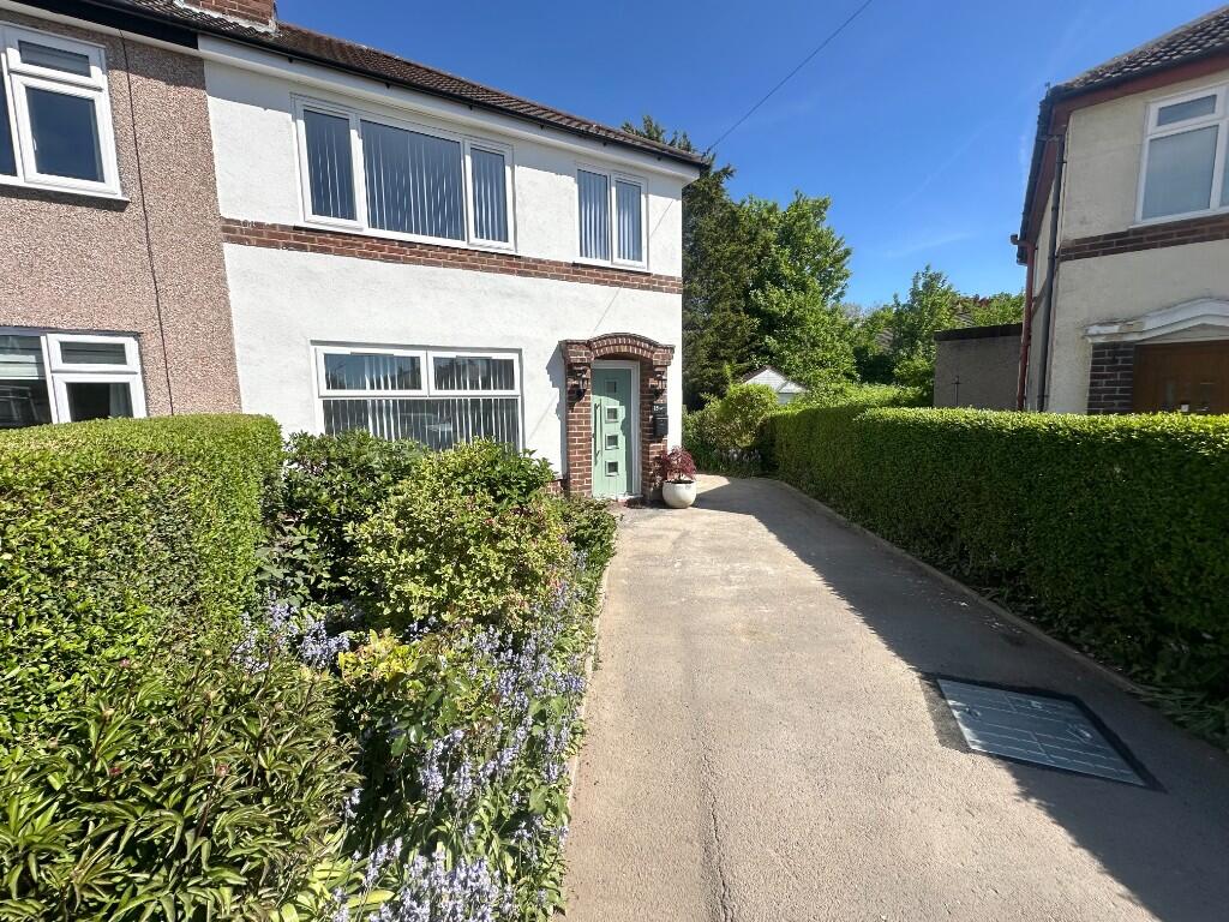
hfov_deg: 102.1
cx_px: 614
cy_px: 461
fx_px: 497
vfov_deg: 85.7
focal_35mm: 14
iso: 50
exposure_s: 1/2882
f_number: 2.2
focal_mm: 2.22
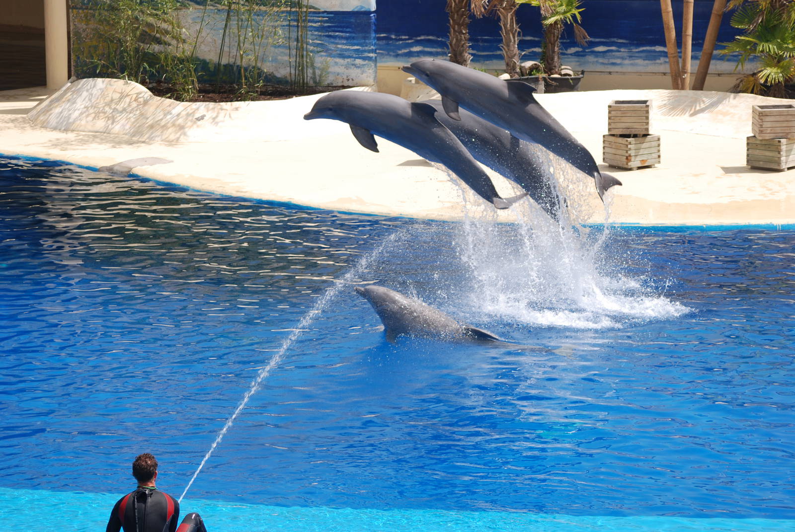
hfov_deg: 12.4
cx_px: 398
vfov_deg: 8.3
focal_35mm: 165
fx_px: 3648
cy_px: 266
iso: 110
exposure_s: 1/500
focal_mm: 110
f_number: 5.6
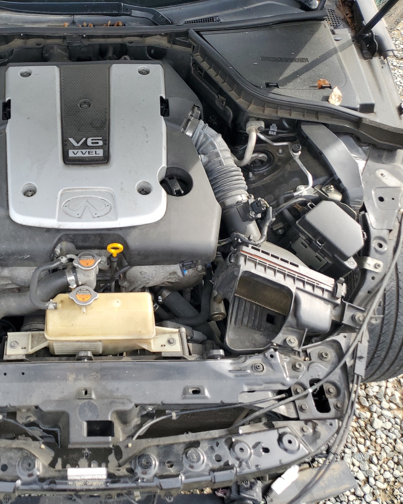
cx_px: 75
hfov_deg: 41.3
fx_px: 507
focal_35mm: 34
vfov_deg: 52.8
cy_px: 253
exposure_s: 1/588
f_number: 1.5
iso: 50
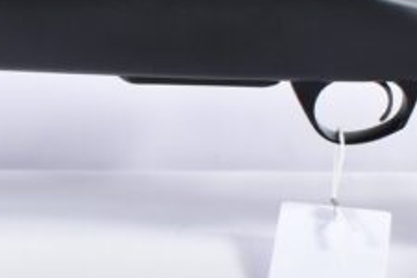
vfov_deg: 9.5
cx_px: 22
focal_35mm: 144
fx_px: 1668
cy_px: 135
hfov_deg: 14.1
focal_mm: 18
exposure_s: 1/80
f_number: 5
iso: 640
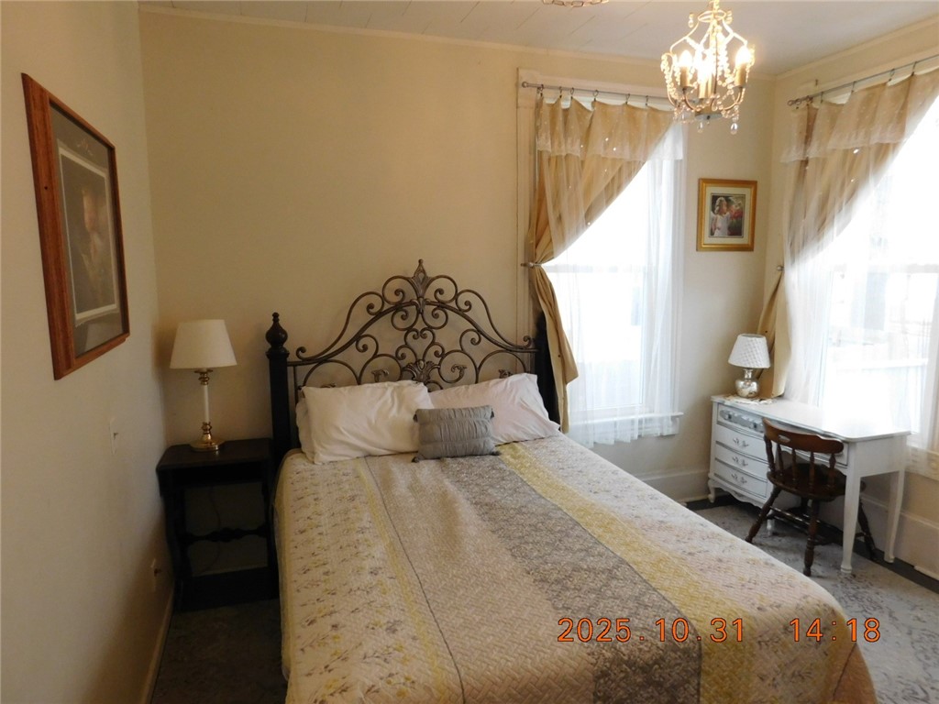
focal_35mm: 23
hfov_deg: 73.9
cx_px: 470
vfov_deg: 58.9
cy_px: 352
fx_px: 624
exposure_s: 1/30
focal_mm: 4
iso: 280
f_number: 3
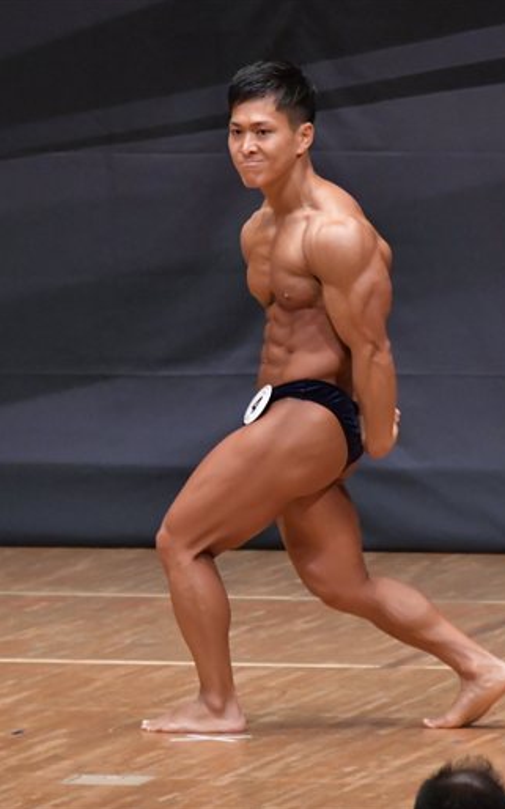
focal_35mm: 484
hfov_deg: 2.7
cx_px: 256
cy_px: 404
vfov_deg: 4.3
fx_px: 10664
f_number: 5.6
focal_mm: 210
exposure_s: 1/400
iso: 6400
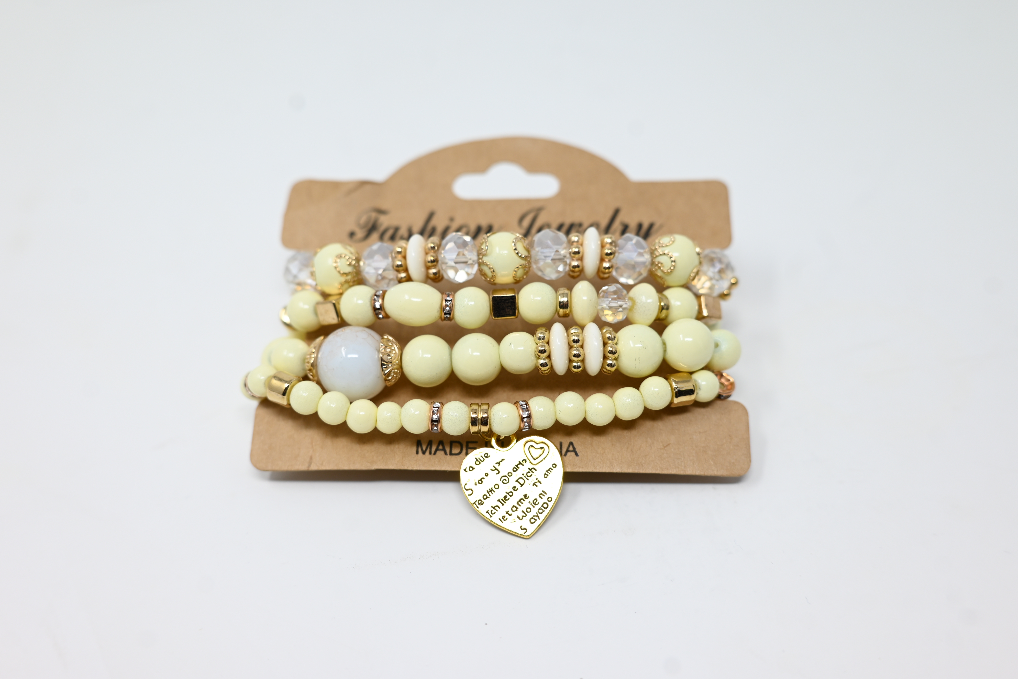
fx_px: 1131
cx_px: 509
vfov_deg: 33.4
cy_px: 340
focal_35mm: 40
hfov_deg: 48.4
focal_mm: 40
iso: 125
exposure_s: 1/60
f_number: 4.5
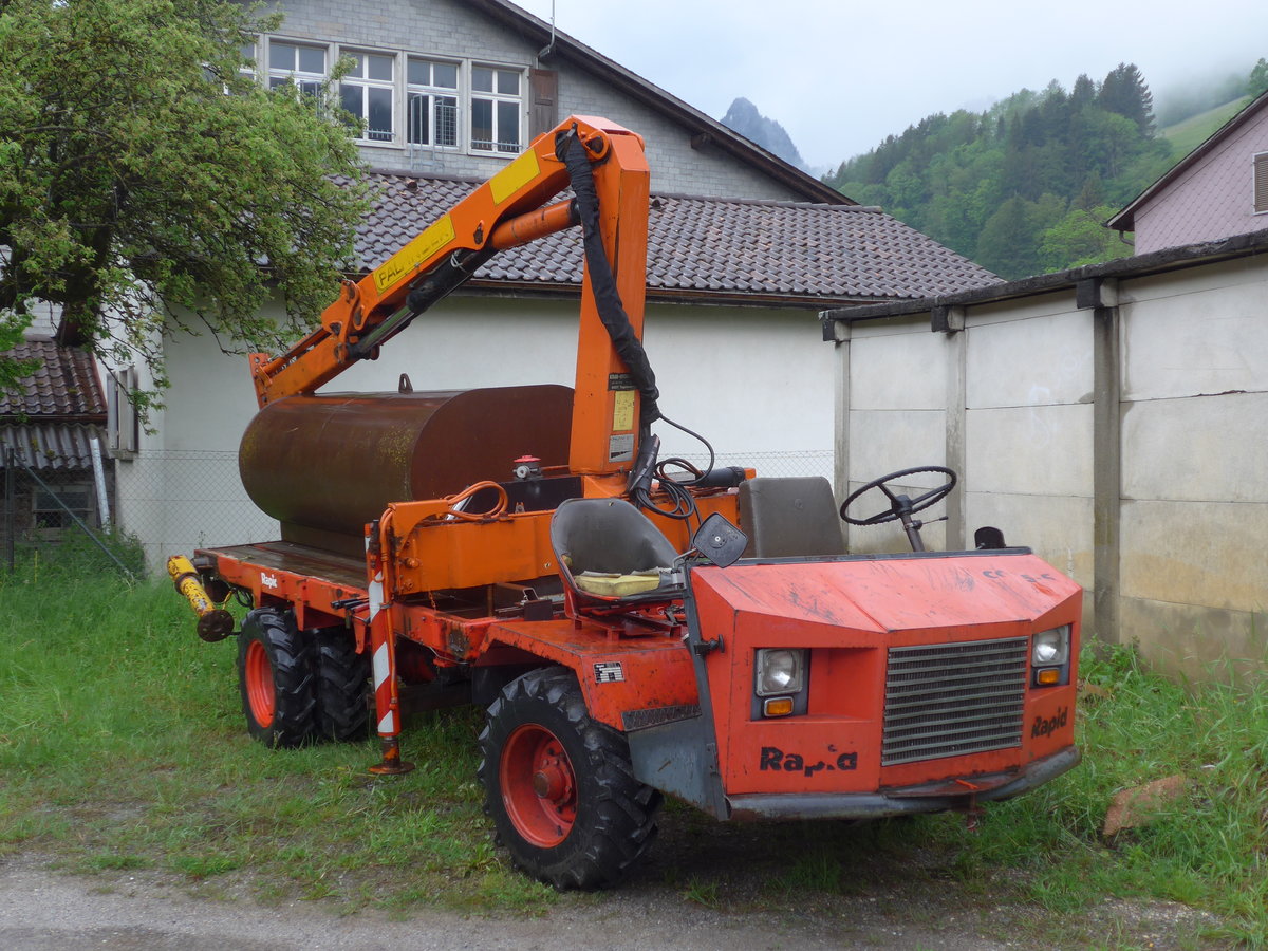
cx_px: 634
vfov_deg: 35.1
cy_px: 476
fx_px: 1502
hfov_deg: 45.8
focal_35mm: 41
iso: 80
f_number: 2.8
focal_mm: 8.4
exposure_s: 1/200
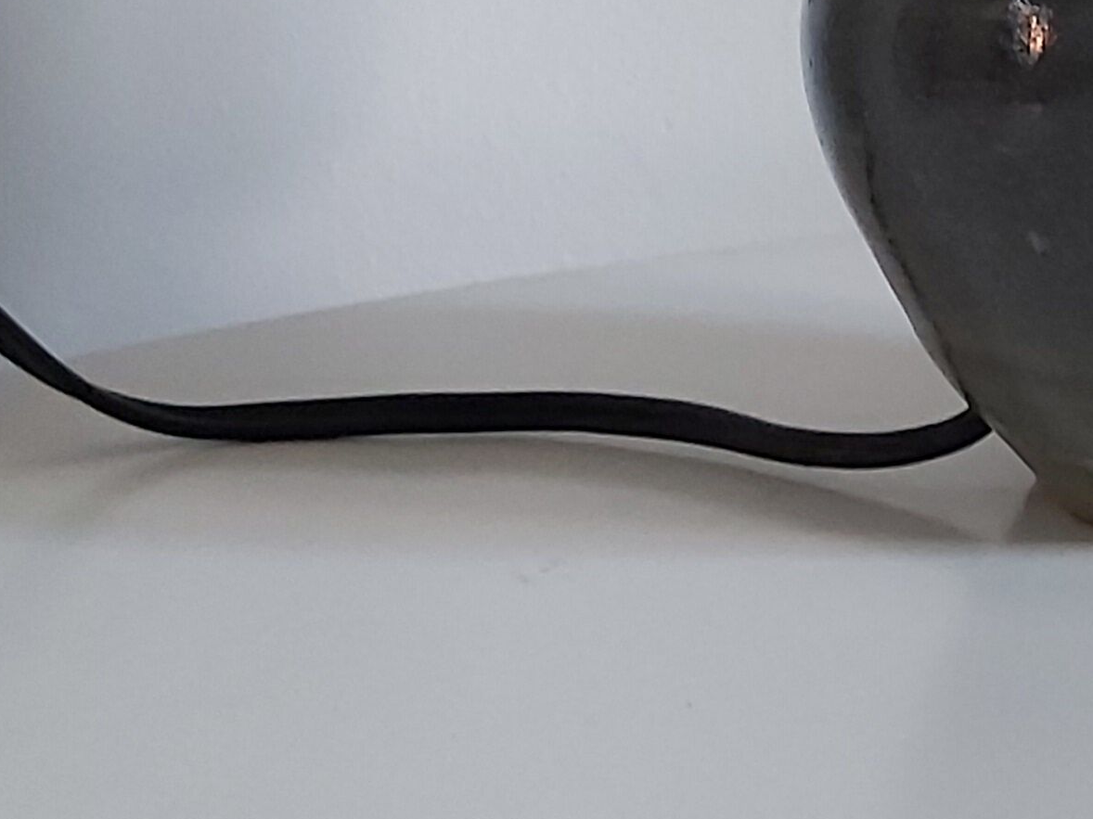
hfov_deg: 21.2
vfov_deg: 16.5
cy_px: 173
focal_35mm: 89
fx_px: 2810
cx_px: 1103
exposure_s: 1/50
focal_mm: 3.92
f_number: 1.7
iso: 250
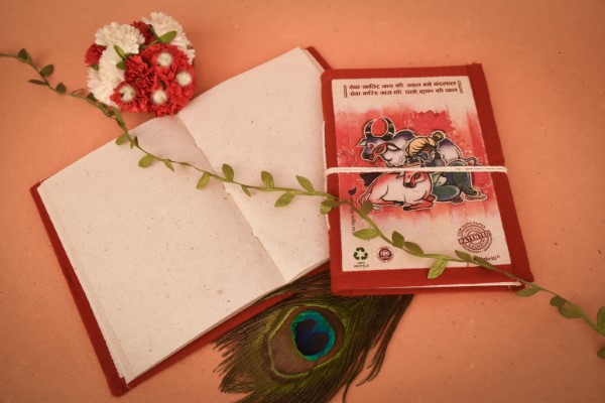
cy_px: 202
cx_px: 302
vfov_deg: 36.9
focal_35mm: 36
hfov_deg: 53.1
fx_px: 605
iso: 200
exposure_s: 1/200
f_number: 6.3
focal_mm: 24
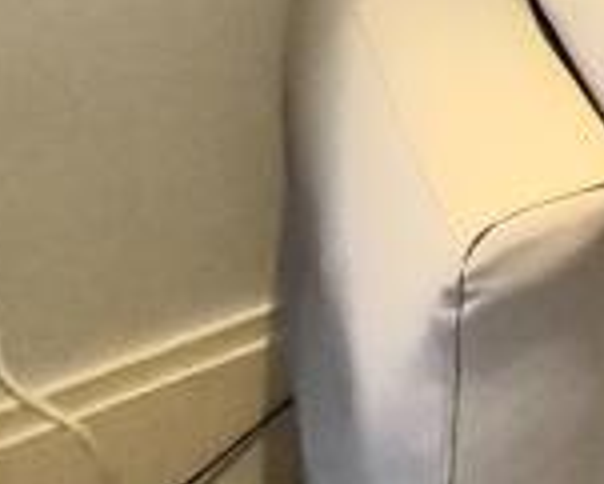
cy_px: -912
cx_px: 1920
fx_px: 1538
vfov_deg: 11.6
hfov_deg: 10.8
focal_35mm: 86
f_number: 2.2
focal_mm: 2.2
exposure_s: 1/50
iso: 250
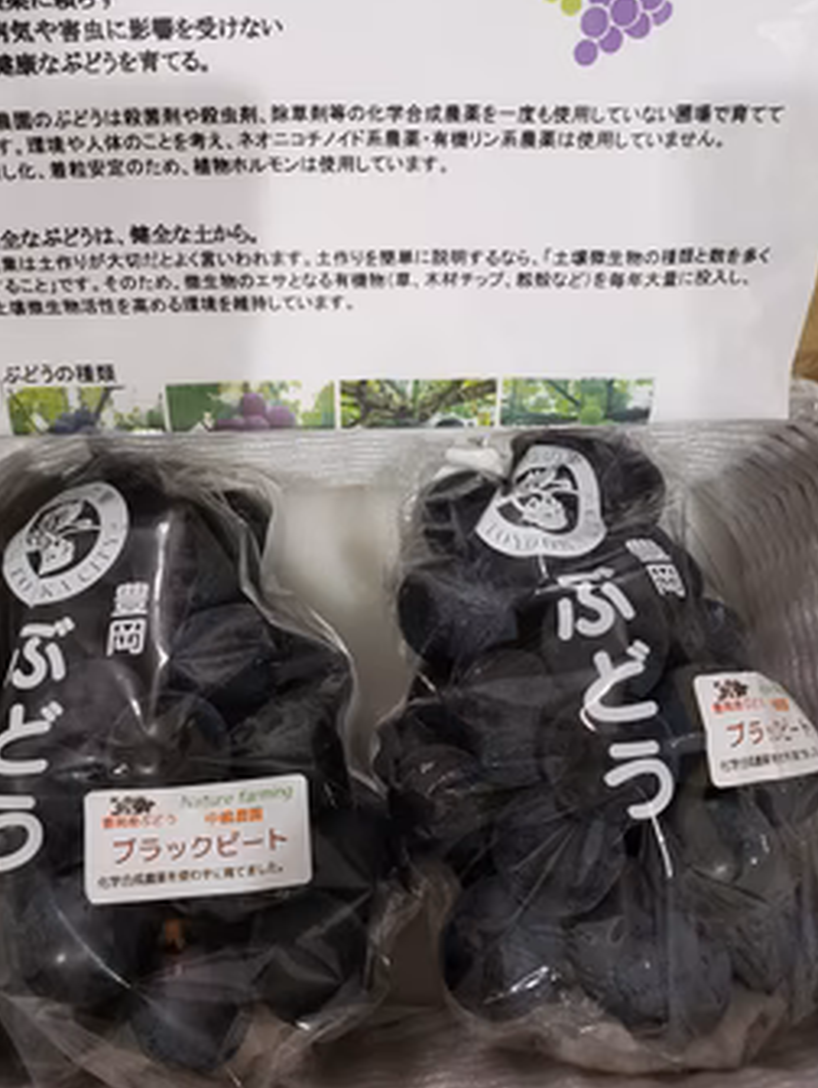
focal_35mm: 31
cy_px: 497
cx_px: 341
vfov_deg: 58.2
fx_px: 975
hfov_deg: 45.4
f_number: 2.4
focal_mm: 4.3
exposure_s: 1/33
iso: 320
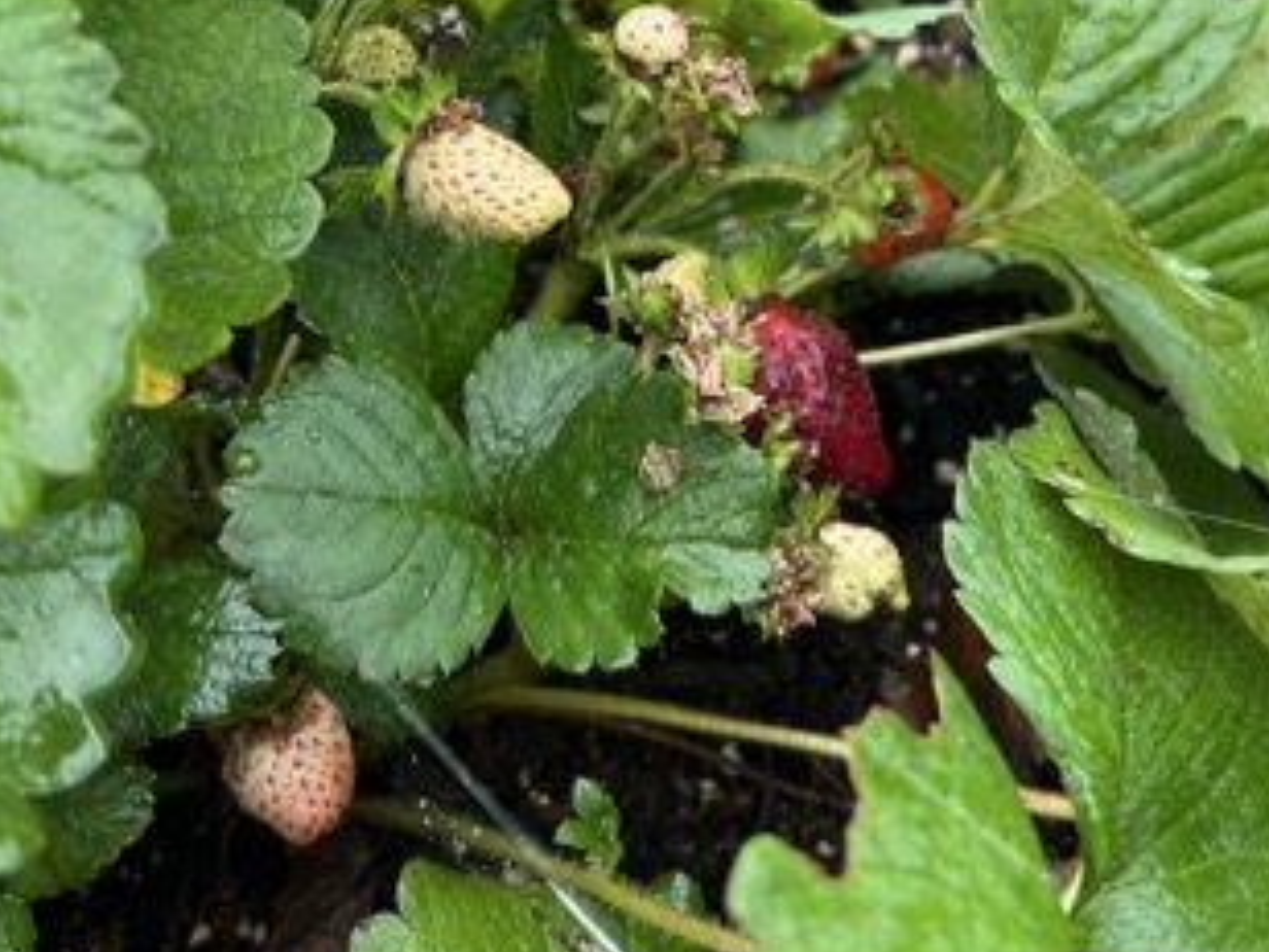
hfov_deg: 35.5
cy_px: 16
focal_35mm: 54
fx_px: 1980
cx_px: 618
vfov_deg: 25.8
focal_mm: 5.7
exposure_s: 1/121
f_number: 1.5
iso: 40
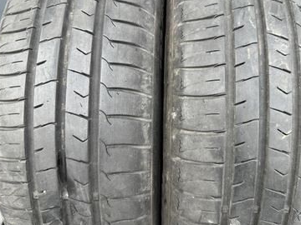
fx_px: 261
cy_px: 96
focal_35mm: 30
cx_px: 168
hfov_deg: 59.8
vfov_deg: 46.7
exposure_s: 1/121
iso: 100
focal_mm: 6.86
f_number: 1.78
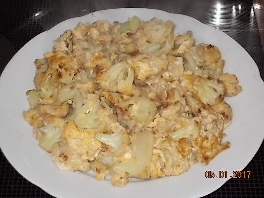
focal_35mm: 99
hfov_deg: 19.8
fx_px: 755
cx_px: 132
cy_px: 99
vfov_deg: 14.9
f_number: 5.5
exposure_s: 1/60
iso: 200
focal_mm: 17.6
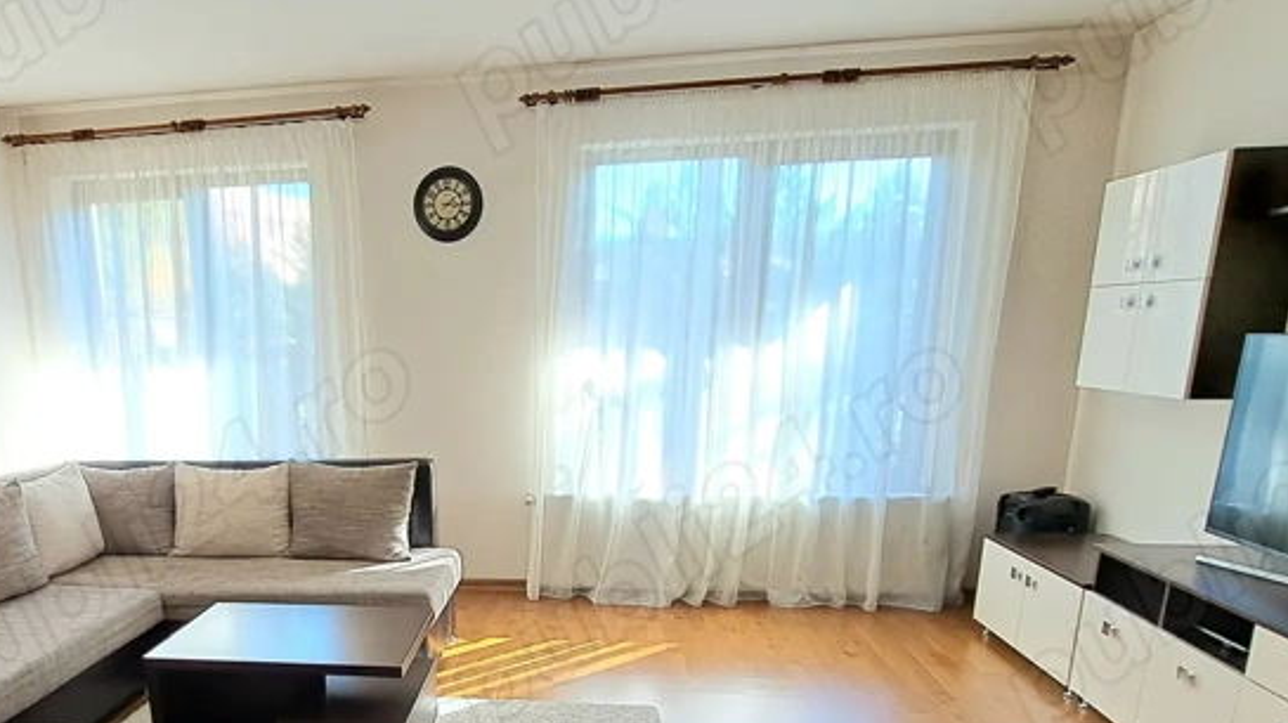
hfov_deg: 69.9
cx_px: 430
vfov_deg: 42.3
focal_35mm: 26
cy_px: 579
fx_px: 888
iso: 50
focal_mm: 1.74
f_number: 2.2
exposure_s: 1/60.2
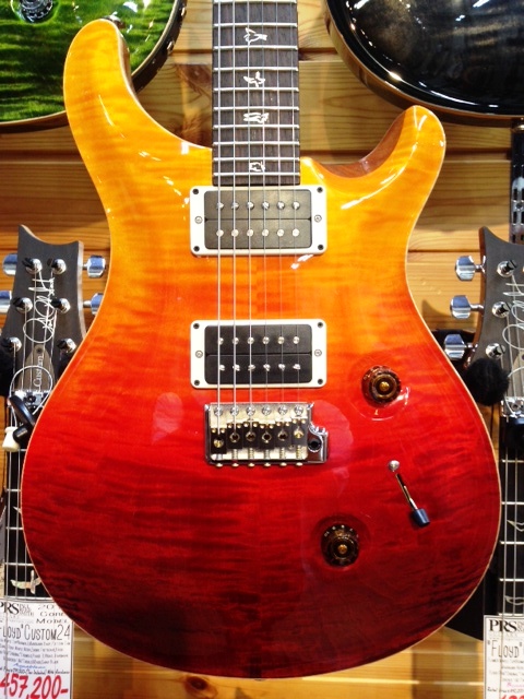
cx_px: 262
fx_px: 666
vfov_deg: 55.4
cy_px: 350
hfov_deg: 42.9
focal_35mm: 33
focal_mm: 4.12
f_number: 2.4
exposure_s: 1/20
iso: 80
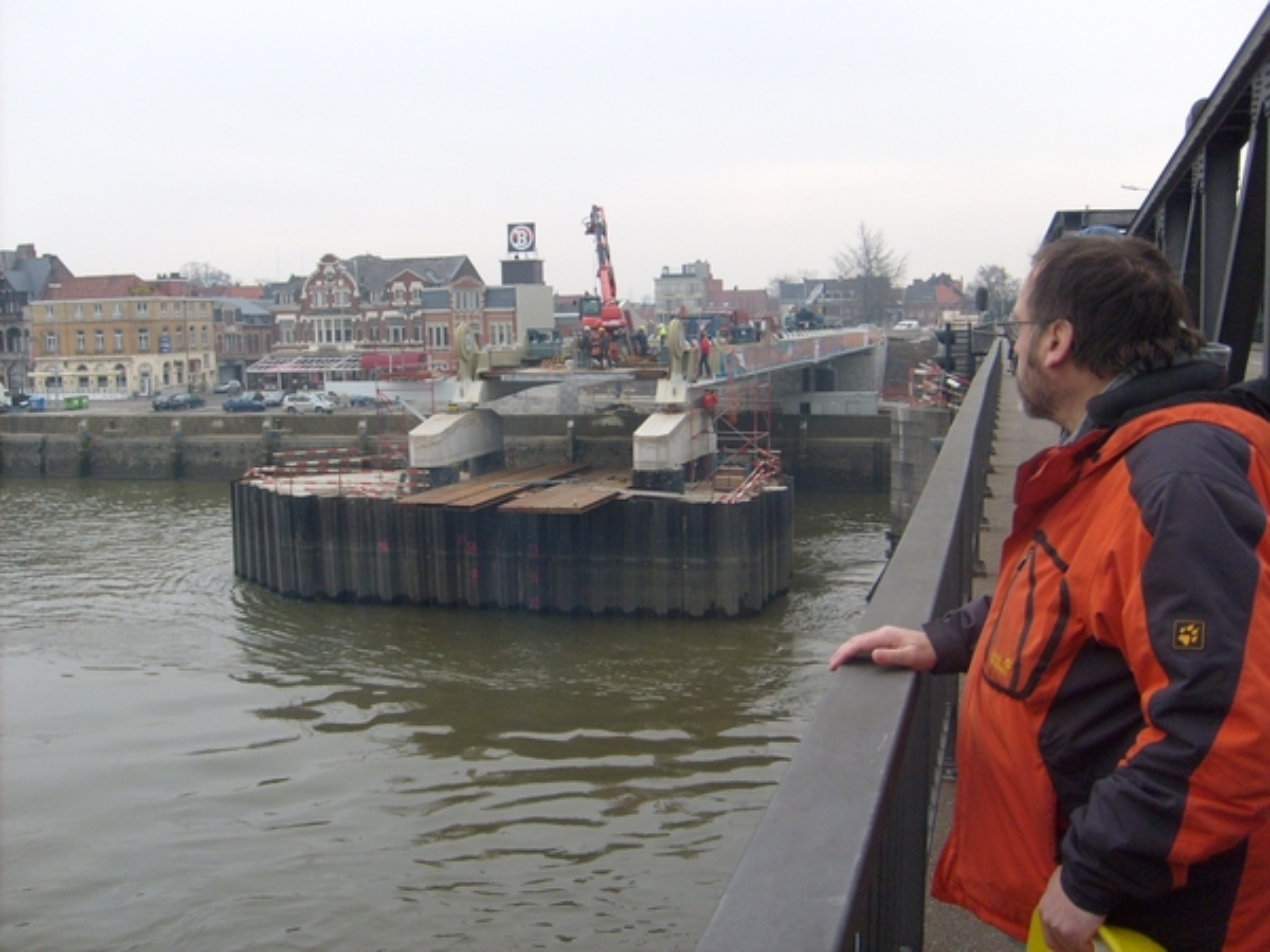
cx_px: 635
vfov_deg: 40.7
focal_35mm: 35
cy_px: 476
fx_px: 1284
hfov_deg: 52.6
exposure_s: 1/350
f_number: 2.8
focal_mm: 5.8
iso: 80
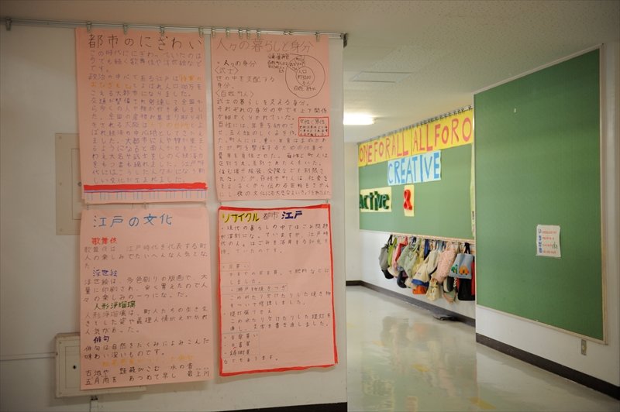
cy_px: 206
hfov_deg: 44.5
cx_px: 310
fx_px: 757
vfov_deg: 30.5
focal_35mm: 44
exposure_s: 1/125
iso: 800
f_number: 2.8
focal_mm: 44
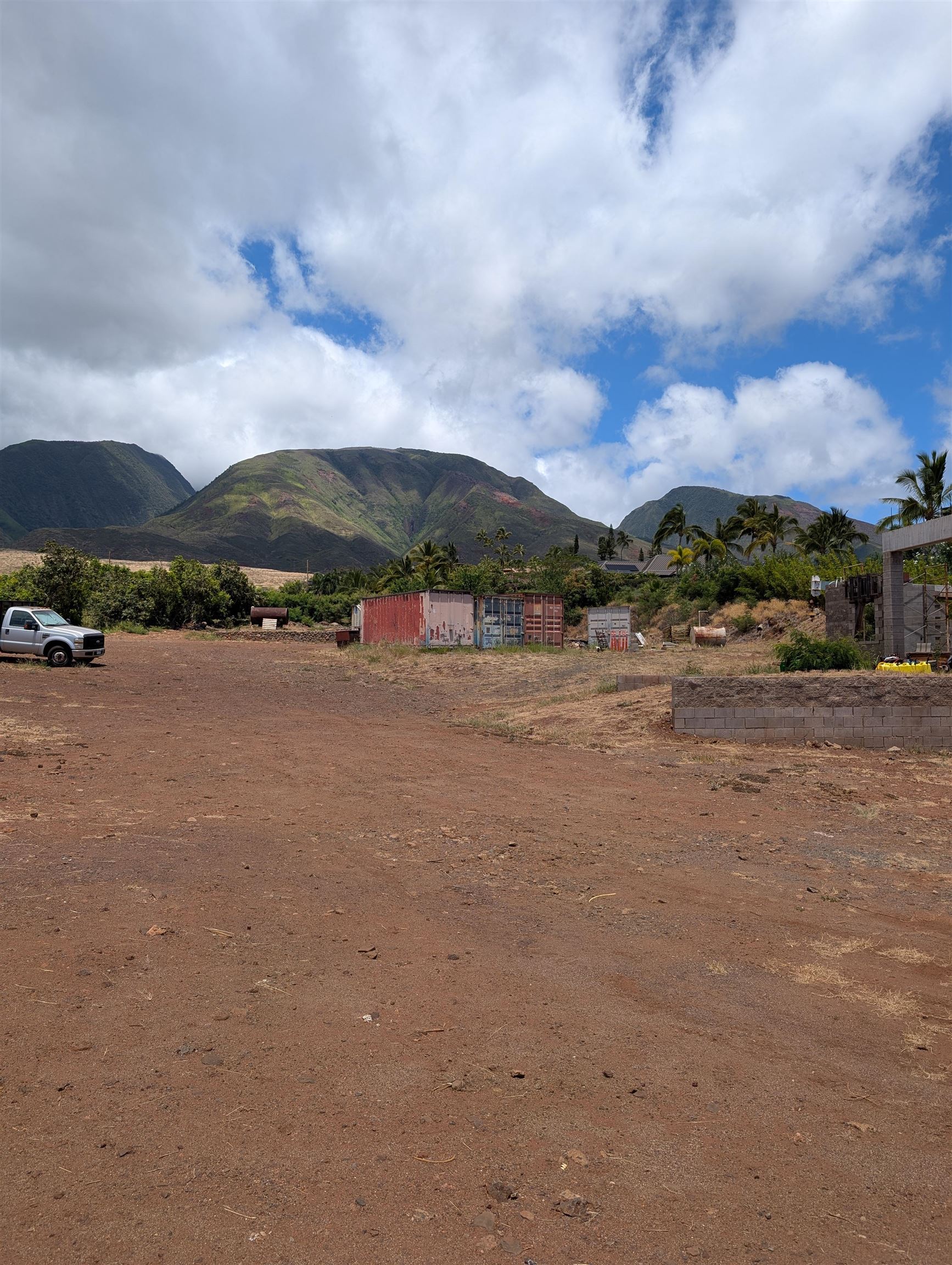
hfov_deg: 56.9
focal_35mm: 24
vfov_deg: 71.5
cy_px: 632
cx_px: 476
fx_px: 878
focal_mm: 6.9
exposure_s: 1/1484
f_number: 1.68
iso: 20
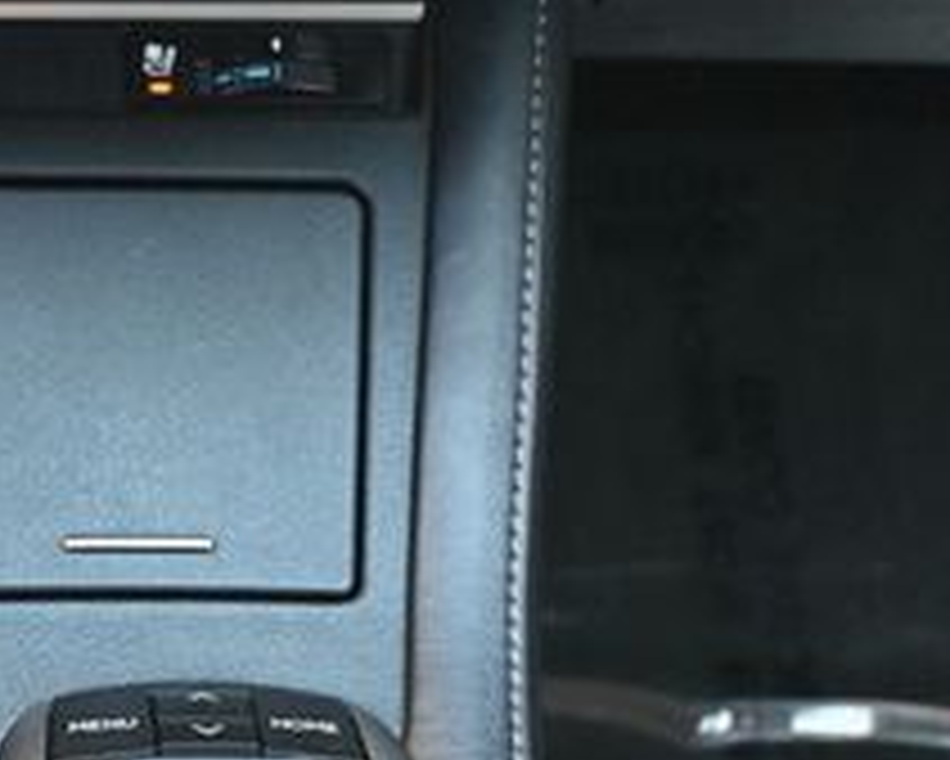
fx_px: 3661
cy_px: 585
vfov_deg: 11.8
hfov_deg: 14.5
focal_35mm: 130
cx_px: -90
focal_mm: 30.5
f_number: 4.8
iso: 2800
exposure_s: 1/125
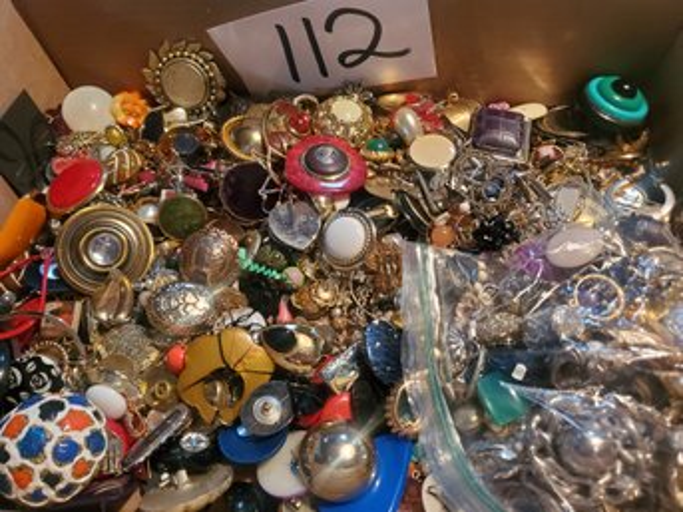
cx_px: 342
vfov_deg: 53.0
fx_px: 513
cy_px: 256
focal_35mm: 26
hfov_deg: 67.3
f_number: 1.5
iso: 500
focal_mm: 4.3
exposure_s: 1/40
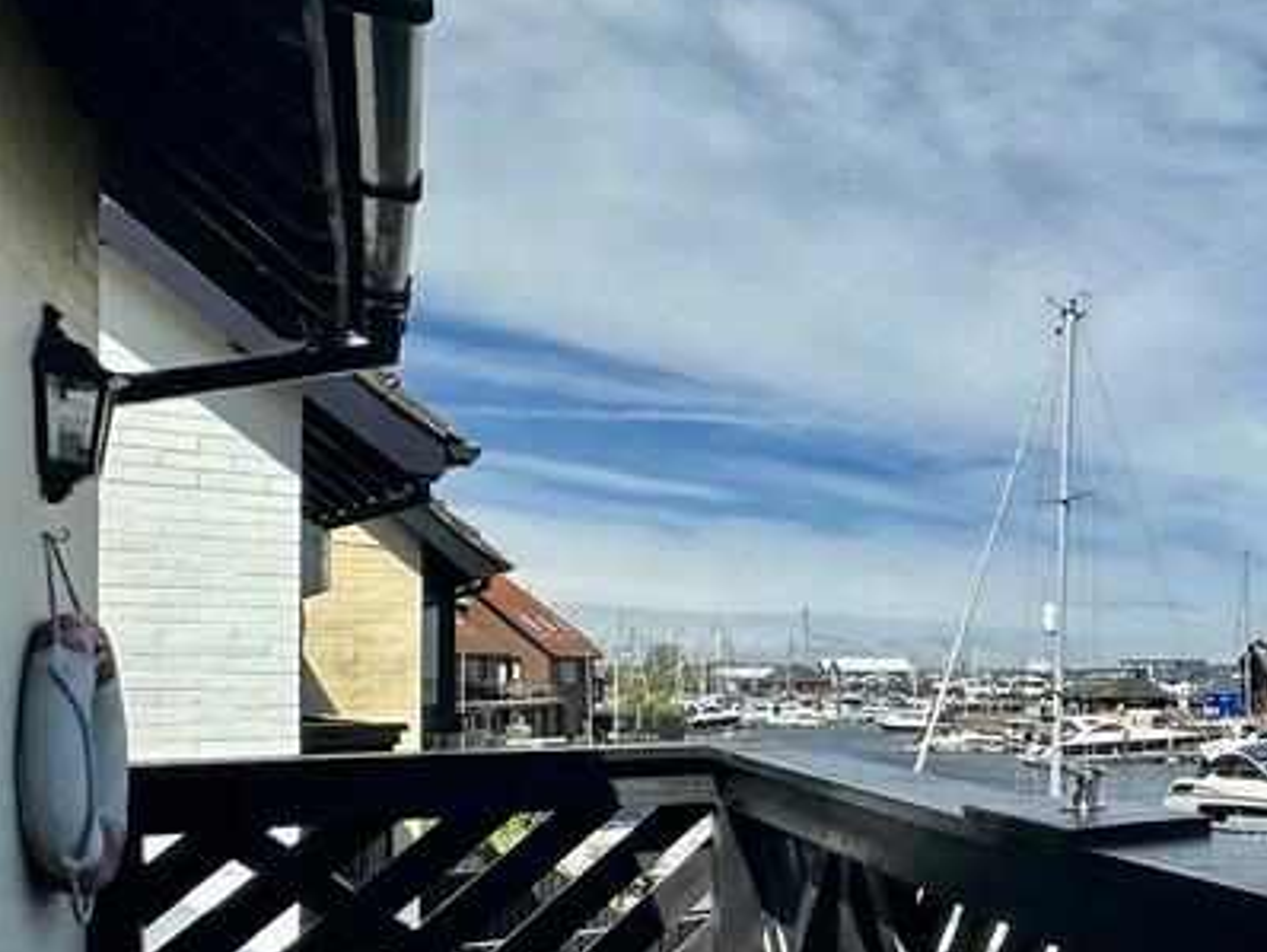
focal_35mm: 36
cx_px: 1525
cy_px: 678
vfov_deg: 38.9
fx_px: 1318
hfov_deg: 38.1
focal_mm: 2.22
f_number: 2.2
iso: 50
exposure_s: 1/3040
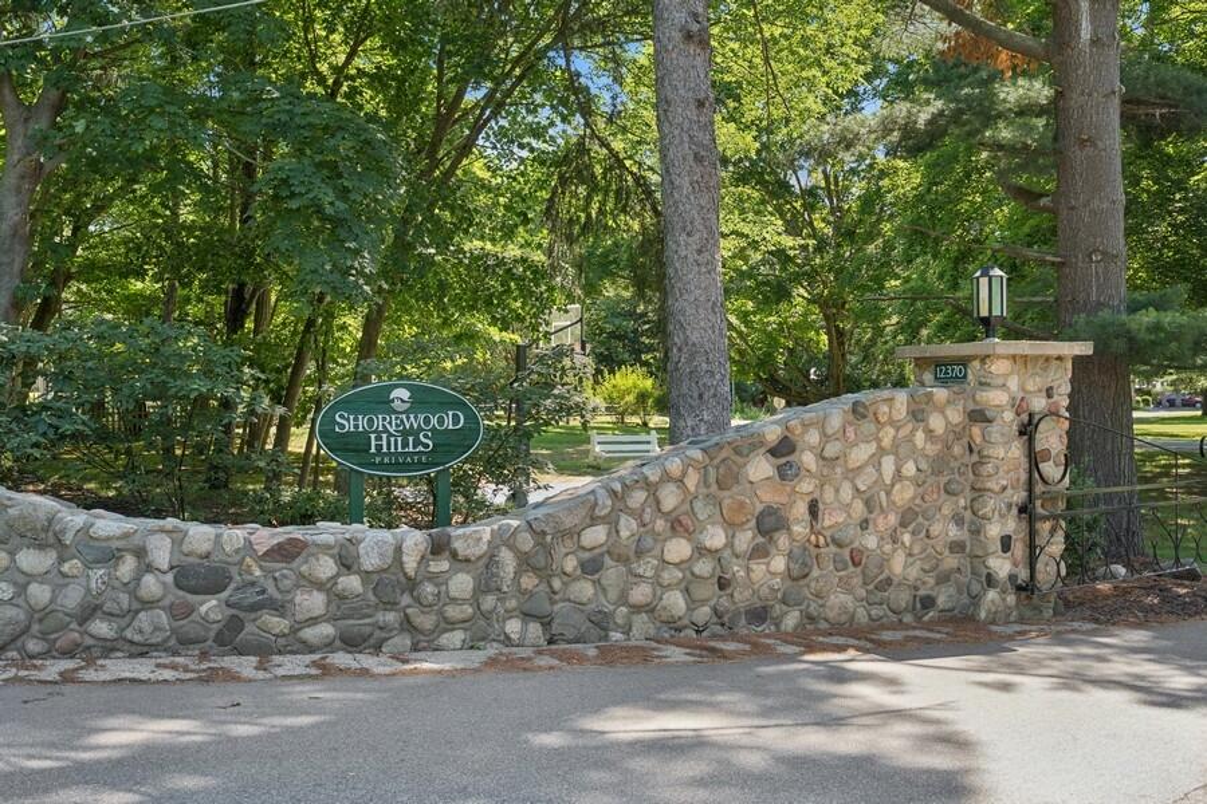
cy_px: 402
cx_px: 604
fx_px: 1173
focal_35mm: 35
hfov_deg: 54.4
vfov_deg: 37.9
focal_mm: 35
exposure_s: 1/80
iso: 400
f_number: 8
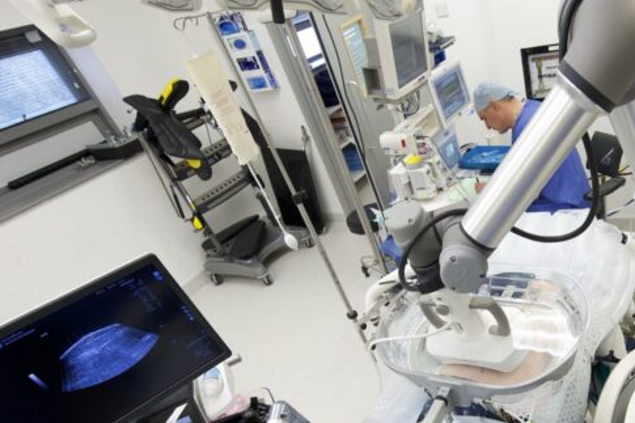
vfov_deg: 47.3
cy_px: 329
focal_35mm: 26
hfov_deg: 64.3
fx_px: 458
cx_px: 492
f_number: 5
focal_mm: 14
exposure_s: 1/50
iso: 500
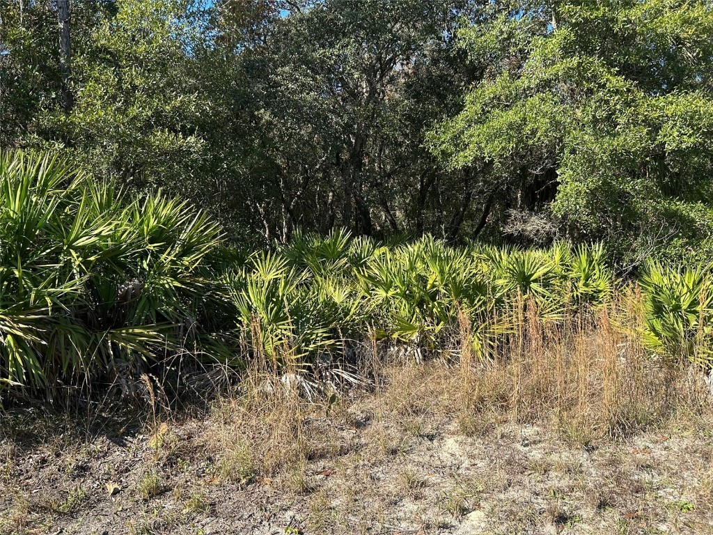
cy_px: 268
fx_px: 536
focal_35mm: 26
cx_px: 356
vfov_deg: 53.1
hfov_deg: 67.3
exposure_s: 1/1361
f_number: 1.5
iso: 50
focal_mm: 5.7
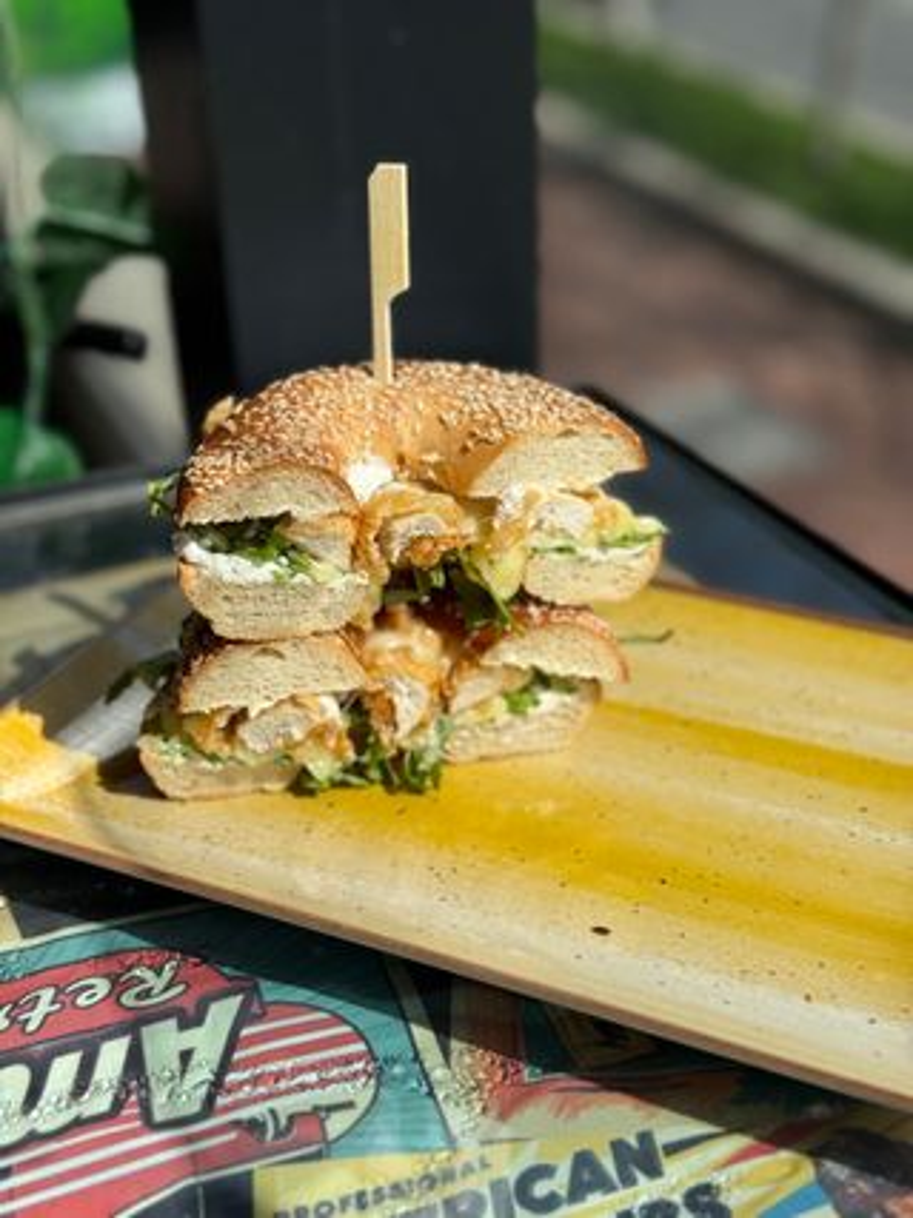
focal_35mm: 48
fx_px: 1689
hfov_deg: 30.3
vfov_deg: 39.7
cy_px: 609
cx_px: 456
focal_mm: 6.76
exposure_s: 1/7143
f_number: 1.78
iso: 64
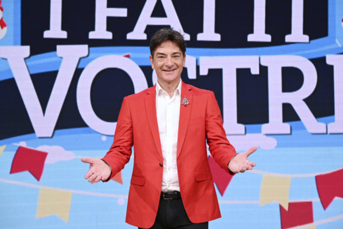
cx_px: 172
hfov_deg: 26.3
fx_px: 734
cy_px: 114
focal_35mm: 77
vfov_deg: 17.7
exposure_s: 1/200
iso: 2000
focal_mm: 77
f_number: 6.3
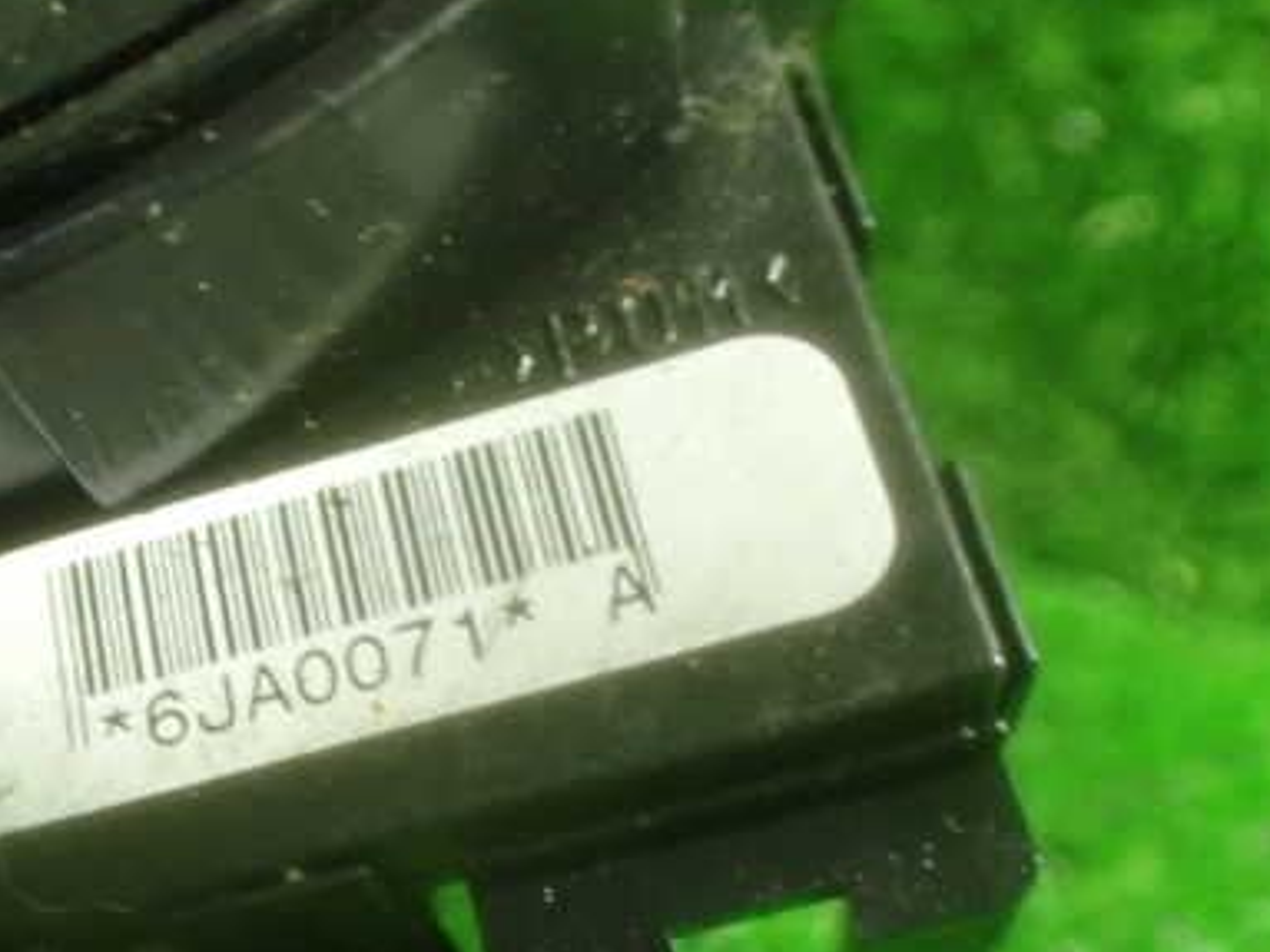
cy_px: 703
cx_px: 345
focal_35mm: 47
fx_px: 1724
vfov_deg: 30.4
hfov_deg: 39.5
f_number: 2.3
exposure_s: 1/30
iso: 800
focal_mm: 5.4
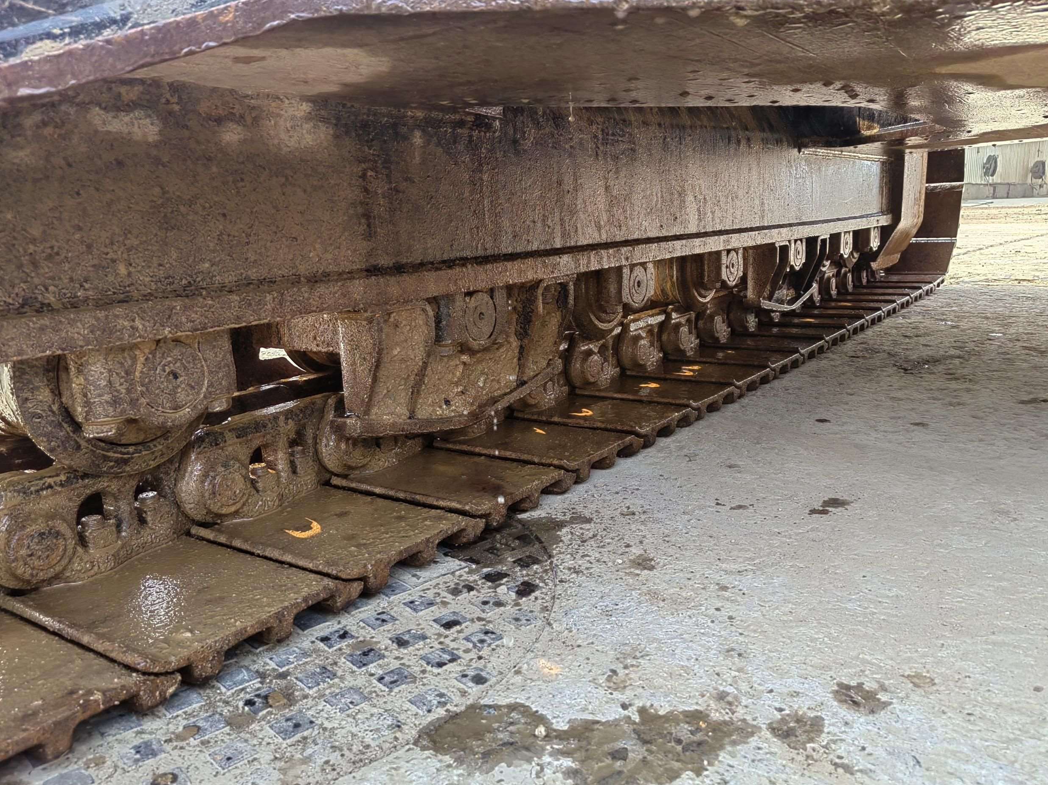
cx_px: 529
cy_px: 400
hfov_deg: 63.4
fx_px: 848
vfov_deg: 49.7
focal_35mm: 28
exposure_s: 1/909
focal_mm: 5.52
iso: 100
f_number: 1.9
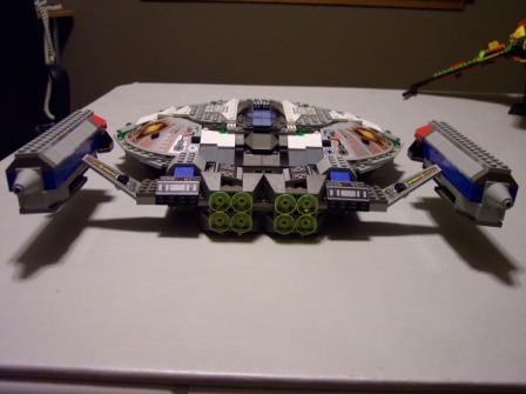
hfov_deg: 49.0
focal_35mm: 38
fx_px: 577
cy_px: 197
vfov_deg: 37.7
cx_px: 263
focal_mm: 8
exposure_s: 1/15
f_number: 2.8
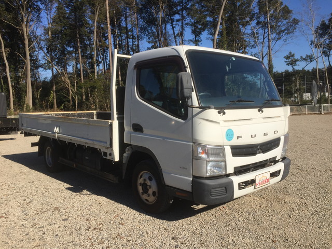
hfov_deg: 61.7
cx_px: 166
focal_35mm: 29
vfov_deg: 48.2
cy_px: 124
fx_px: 278
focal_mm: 4.15
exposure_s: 1/3049
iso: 32
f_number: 2.2
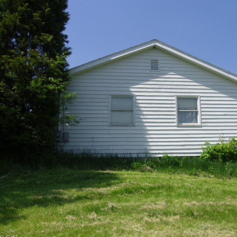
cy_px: 120
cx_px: 159
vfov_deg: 43.9
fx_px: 294
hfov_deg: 43.2
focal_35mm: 38
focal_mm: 5.6
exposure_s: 1/899
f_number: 3.3
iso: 80
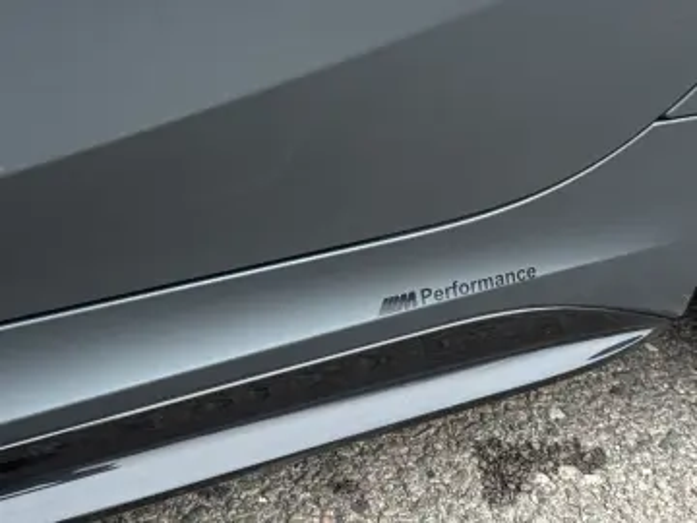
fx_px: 966
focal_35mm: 48
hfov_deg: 39.7
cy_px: 262
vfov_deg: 30.3
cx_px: 348
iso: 500
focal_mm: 6.76
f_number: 1.78
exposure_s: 1/34
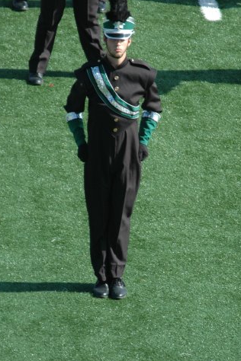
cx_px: 109
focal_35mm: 759
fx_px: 7621
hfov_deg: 1.8
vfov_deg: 2.7
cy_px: 149
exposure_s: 1/500
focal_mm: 400
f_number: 5.6
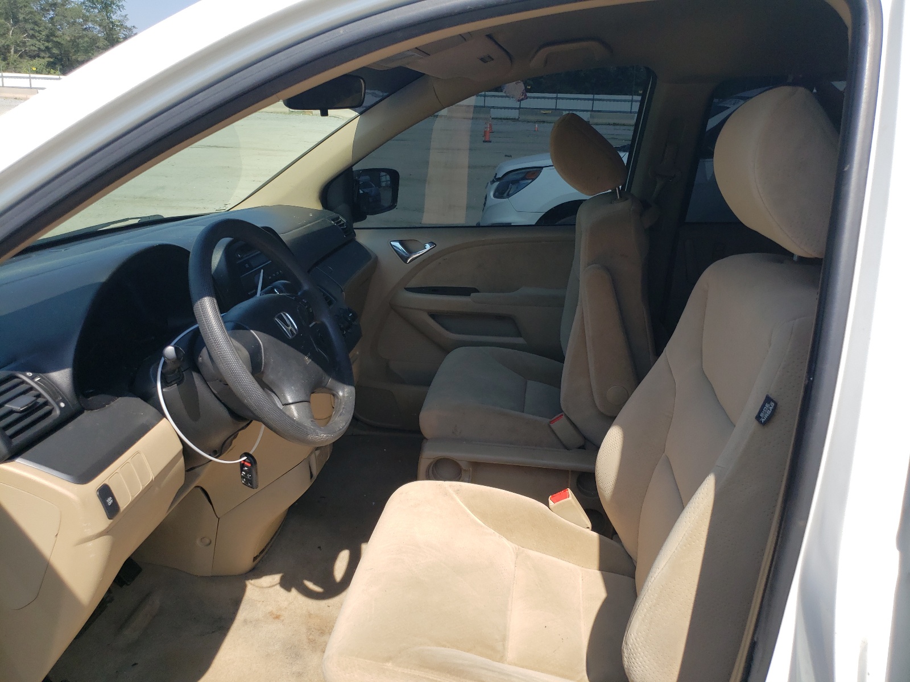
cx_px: 455
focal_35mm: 26
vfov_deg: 53.1
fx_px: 683
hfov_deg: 67.3
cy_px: 341
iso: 50
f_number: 1.5
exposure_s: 1/2000
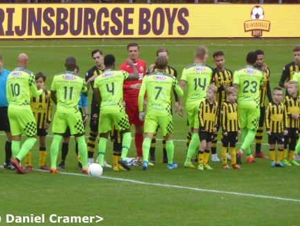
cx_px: 144
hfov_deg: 3.8
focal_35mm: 522
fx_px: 4528
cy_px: 109
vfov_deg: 2.9
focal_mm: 89.6
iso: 250
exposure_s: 1/100
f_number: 6
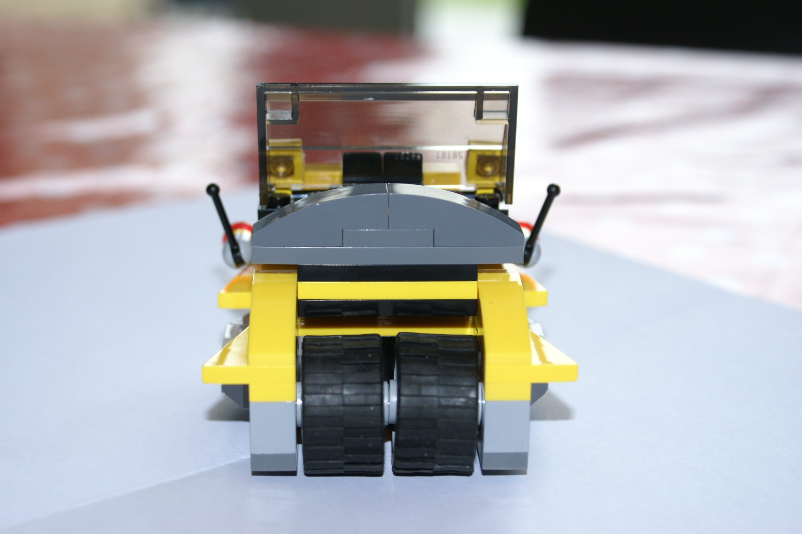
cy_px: 267
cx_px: 401
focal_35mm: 75
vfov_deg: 18.2
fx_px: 1671
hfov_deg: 27.0
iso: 400
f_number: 5.6
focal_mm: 50
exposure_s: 1/125
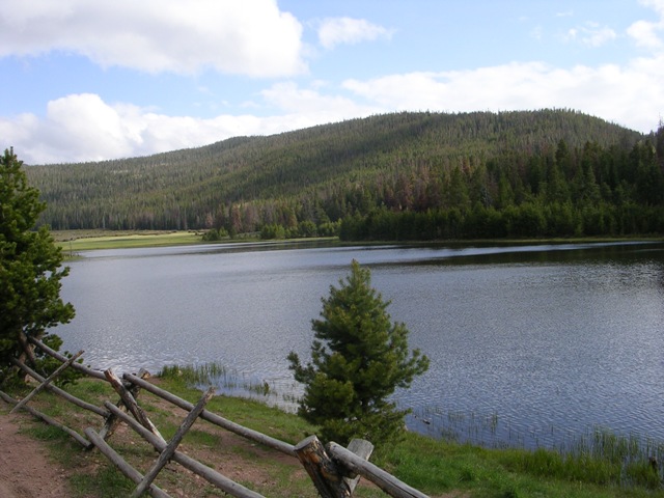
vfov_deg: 37.7
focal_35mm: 38
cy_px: 249
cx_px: 332
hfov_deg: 49.0
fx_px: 729
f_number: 5.6
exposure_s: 1/246
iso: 50
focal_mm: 5.8
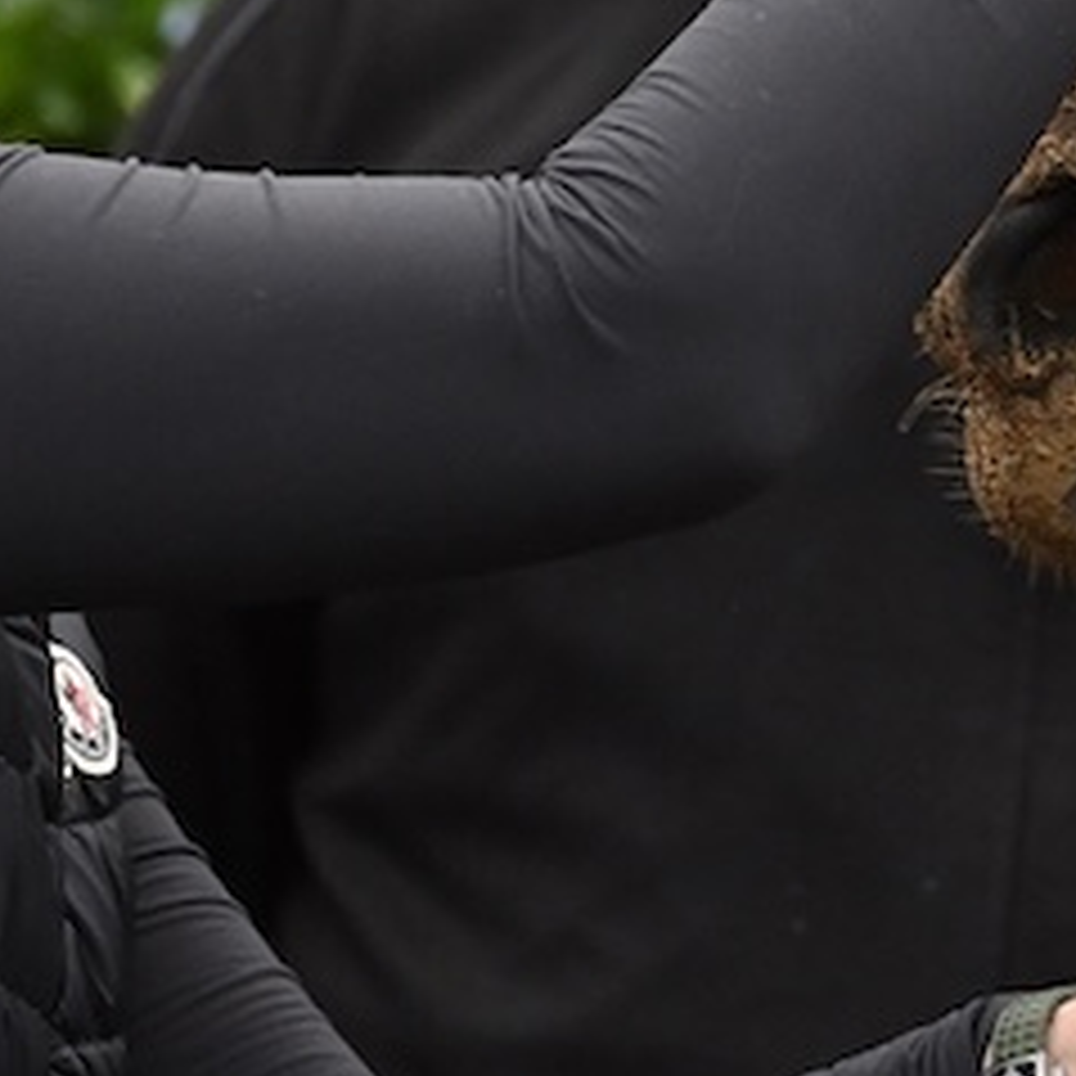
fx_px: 25637
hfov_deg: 2.4
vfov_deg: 2.4
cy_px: -637
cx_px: 1454
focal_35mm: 729
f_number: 2.8
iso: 3200
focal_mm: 160
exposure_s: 1/1250
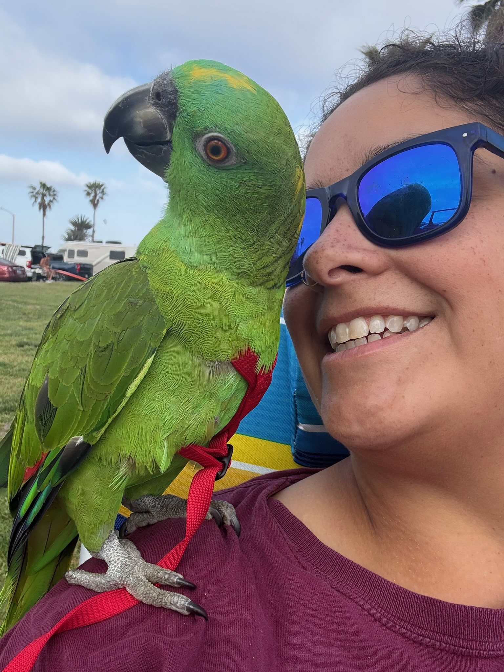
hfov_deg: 46.8
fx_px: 582
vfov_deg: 60.0
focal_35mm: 30
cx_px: 252
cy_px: 336
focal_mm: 2.69
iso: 32
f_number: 1.9
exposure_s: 1/429
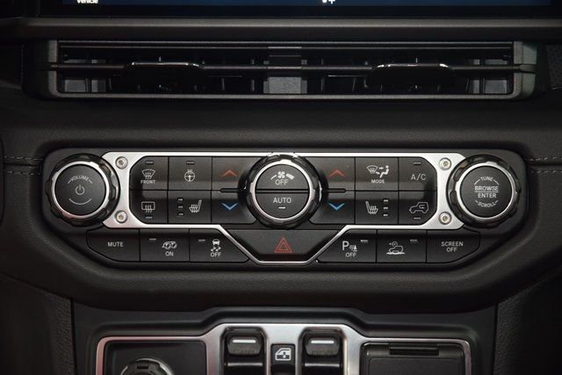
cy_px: 188
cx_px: 281
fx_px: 1639
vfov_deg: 13.0
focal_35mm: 105
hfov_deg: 19.5
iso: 1800
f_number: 4.5
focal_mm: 70
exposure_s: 1/20
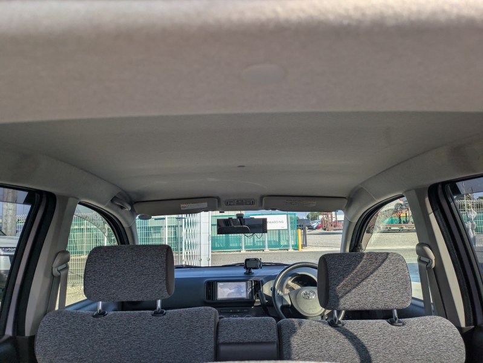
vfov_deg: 54.9
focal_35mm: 25
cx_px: 242
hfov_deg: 69.4
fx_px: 349
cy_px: 182
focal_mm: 5.43
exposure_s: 1/1060
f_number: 1.89
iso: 45
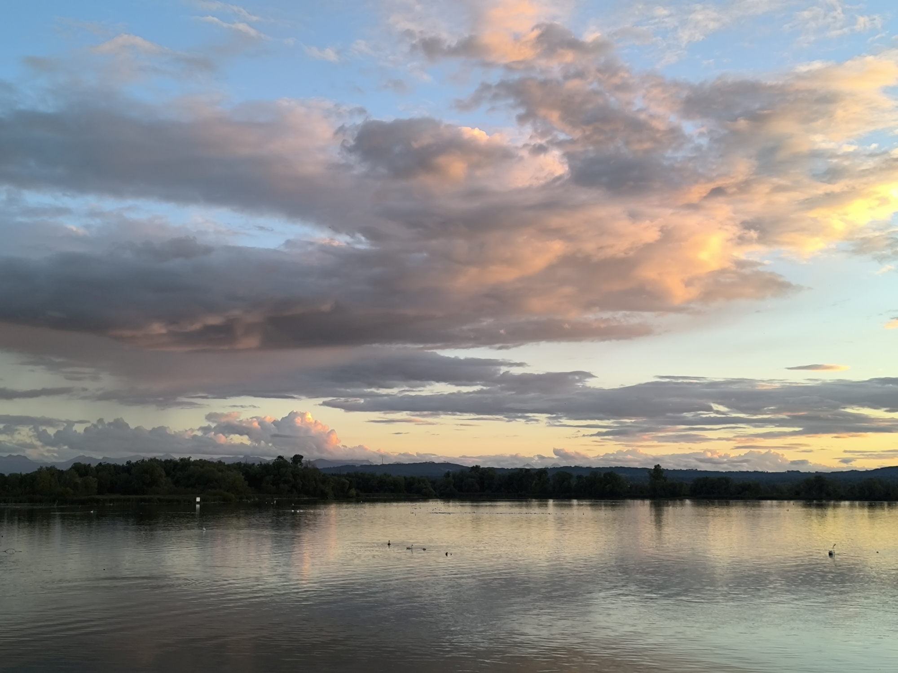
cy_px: 336
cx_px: 449
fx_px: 1193
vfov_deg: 31.5
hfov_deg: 41.2
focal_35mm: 46
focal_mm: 6.14
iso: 64
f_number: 1.65
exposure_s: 1/100
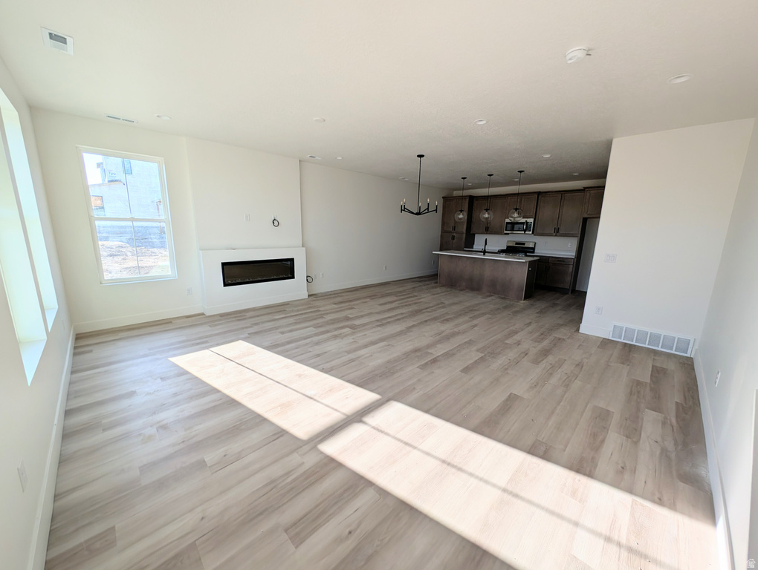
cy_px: 285
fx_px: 263
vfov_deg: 94.6
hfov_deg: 110.5
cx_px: 379
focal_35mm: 12
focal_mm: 2.23
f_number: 1.95
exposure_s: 1/533
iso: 39
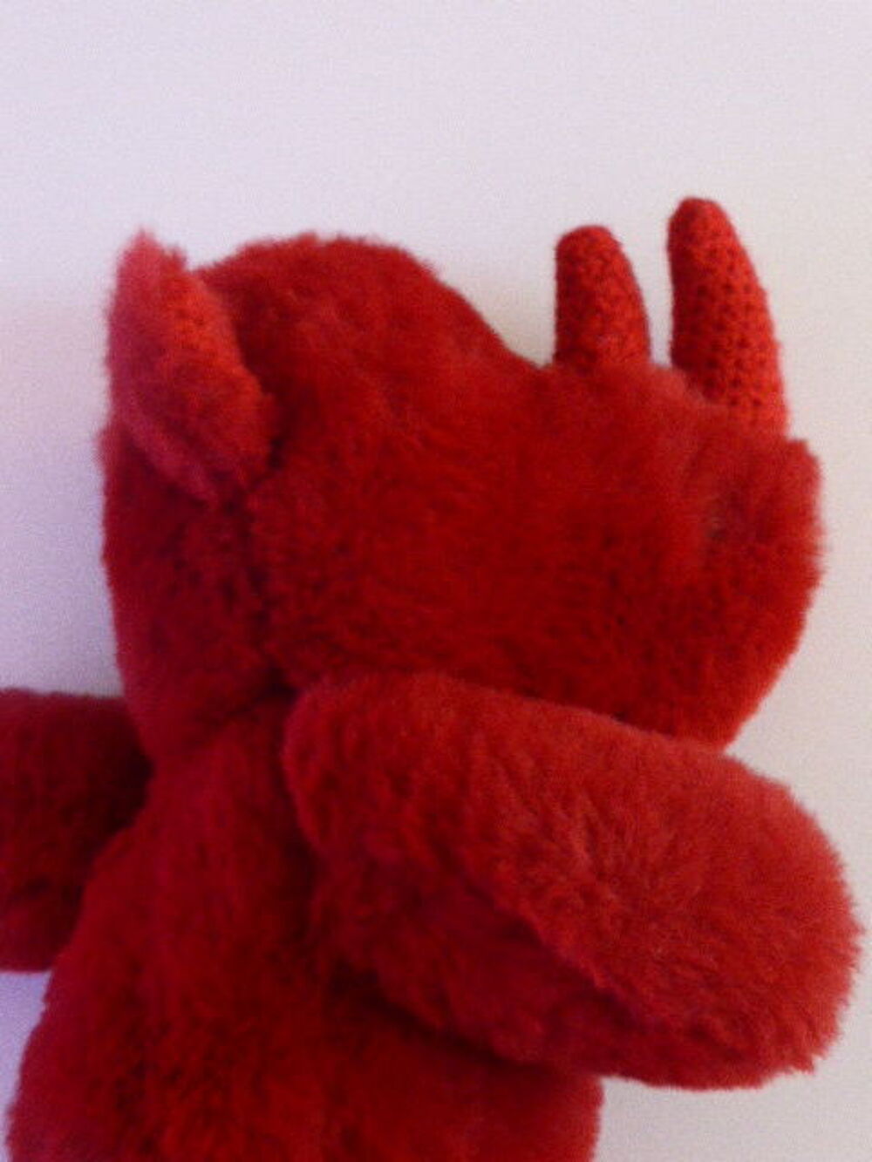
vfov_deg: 33.8
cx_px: 436
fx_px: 1914
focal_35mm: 57
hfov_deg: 25.7
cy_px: 581
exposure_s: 1/4
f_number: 4.6
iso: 800
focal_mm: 9.7
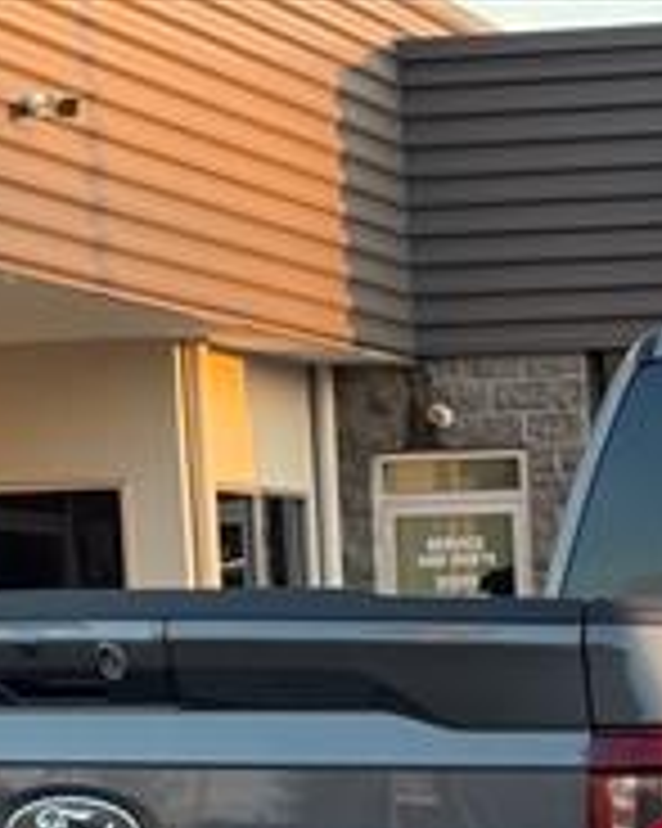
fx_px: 3995
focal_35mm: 163
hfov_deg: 9.3
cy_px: 1076
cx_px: 901
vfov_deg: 11.5
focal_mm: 6.76
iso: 64
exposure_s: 1/150
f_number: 1.78
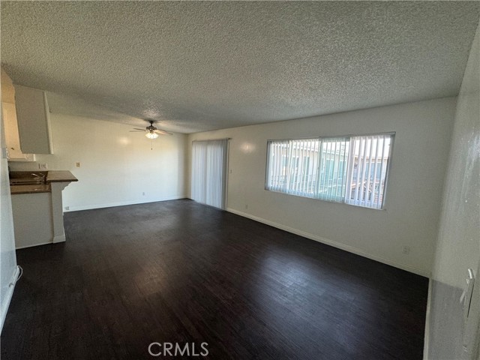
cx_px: 240
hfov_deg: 102.1
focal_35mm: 14
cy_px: 180
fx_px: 194
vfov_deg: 85.7
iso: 160
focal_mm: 2.22
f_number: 2.2
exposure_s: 1/120
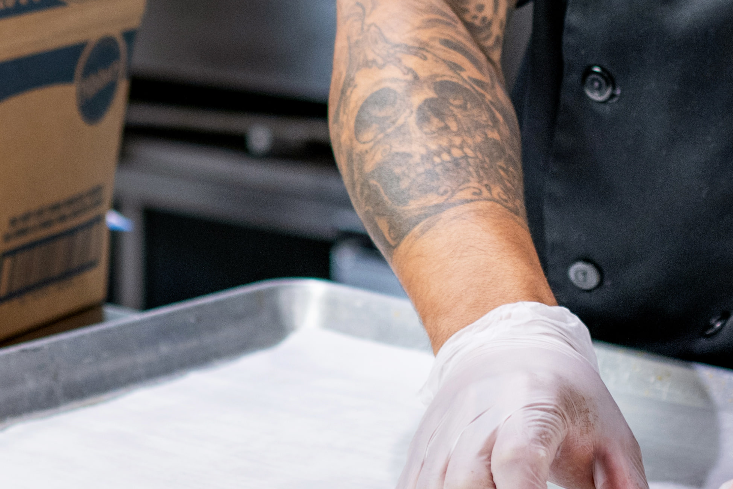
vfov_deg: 9.4
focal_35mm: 145
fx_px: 2952
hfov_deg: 14.1
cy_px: -76
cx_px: 465
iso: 320
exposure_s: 1/125
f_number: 2.5
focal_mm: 35
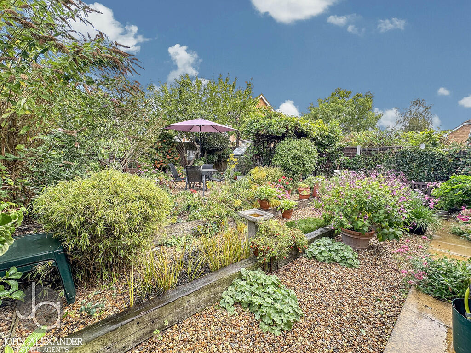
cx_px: 236
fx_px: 190
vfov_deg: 85.7
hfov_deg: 102.1
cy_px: 176
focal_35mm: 14
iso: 40
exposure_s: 1/106
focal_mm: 2.22
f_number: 2.2
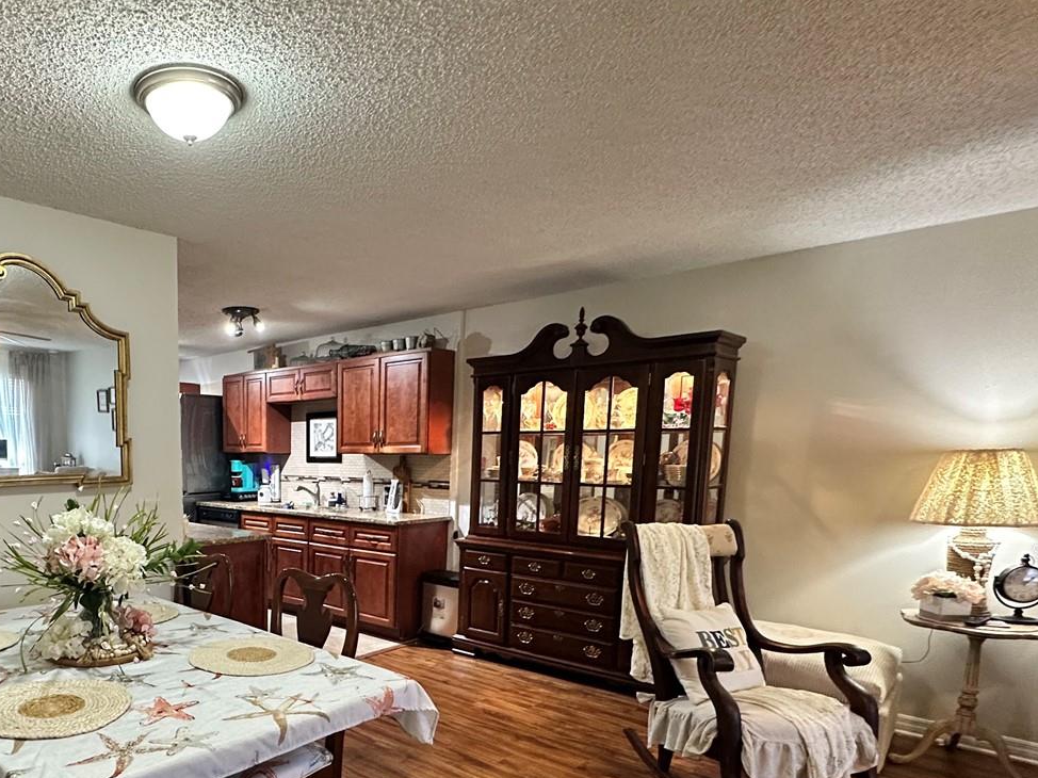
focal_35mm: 23
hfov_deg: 69.8
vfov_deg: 56.8
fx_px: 690
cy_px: 552
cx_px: 280
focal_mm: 2.22
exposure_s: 1/60
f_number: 2.2
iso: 640
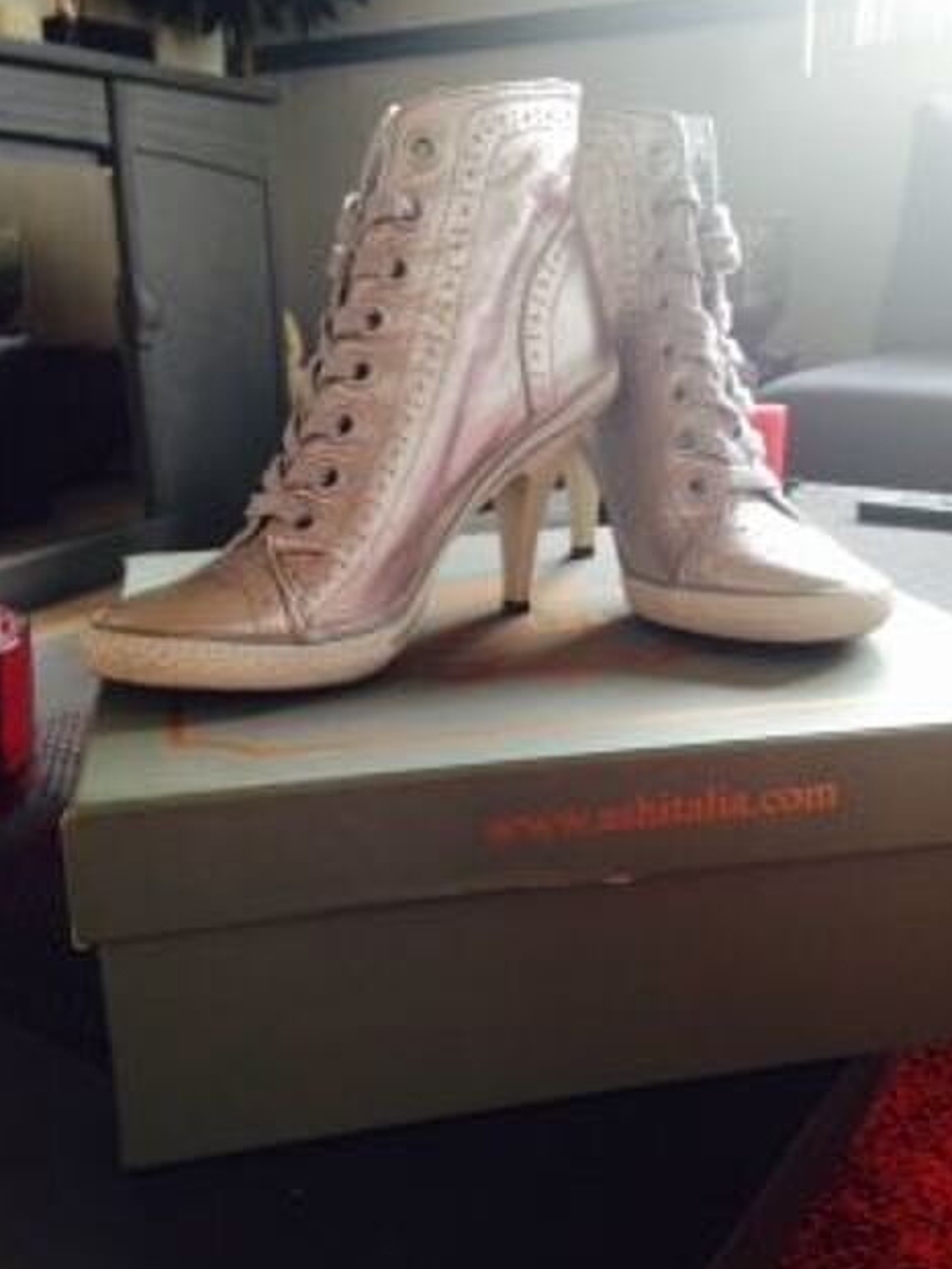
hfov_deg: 41.8
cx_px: 472
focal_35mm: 34
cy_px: 633
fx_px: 1246
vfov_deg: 53.9
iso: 50
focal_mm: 4.12
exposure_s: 1/24
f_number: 2.4
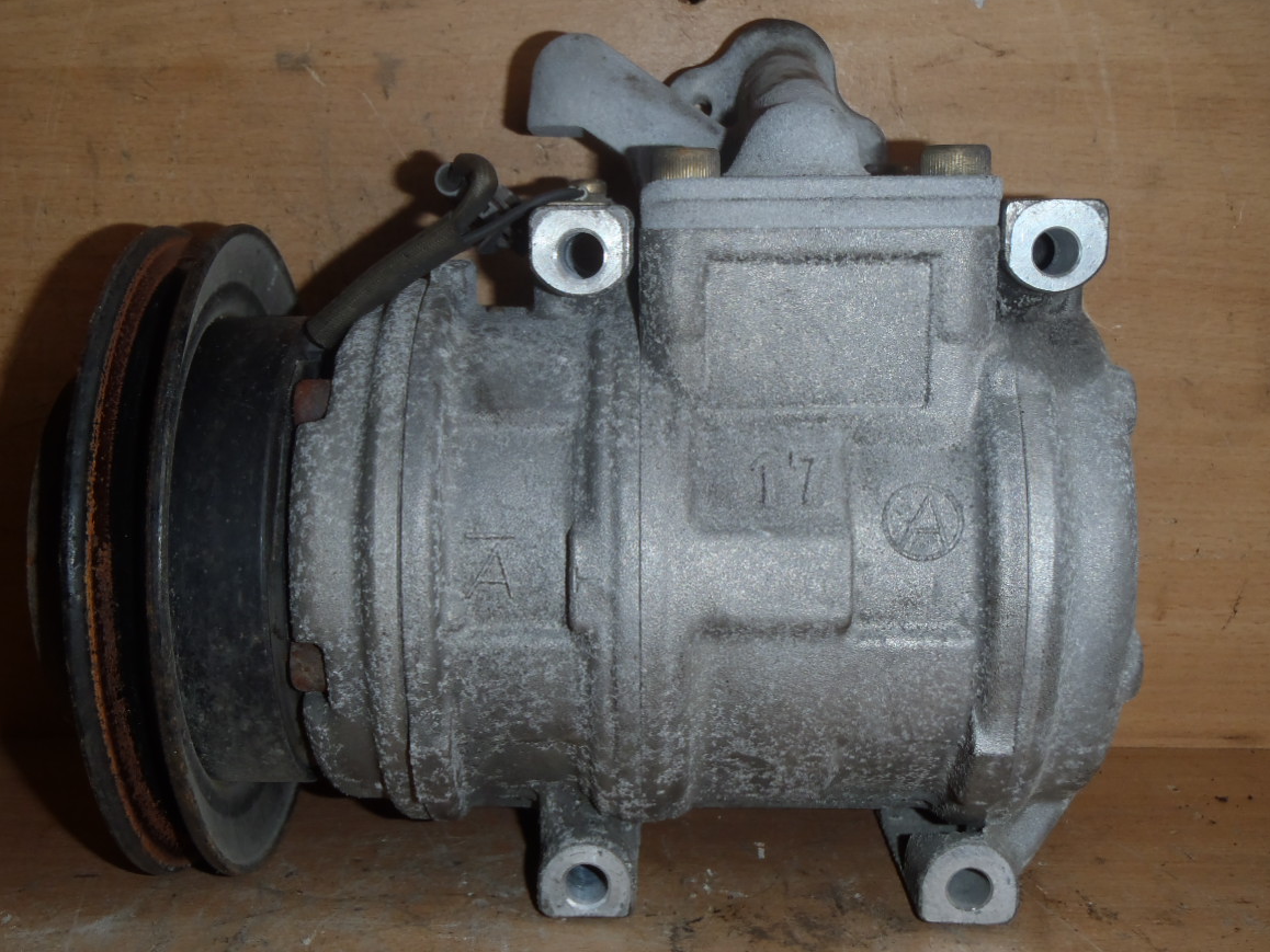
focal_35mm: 42
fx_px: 1541
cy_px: 505
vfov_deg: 34.4
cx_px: 579
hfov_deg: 44.7
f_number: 4.6
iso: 100
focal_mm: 6.83
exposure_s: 1/40
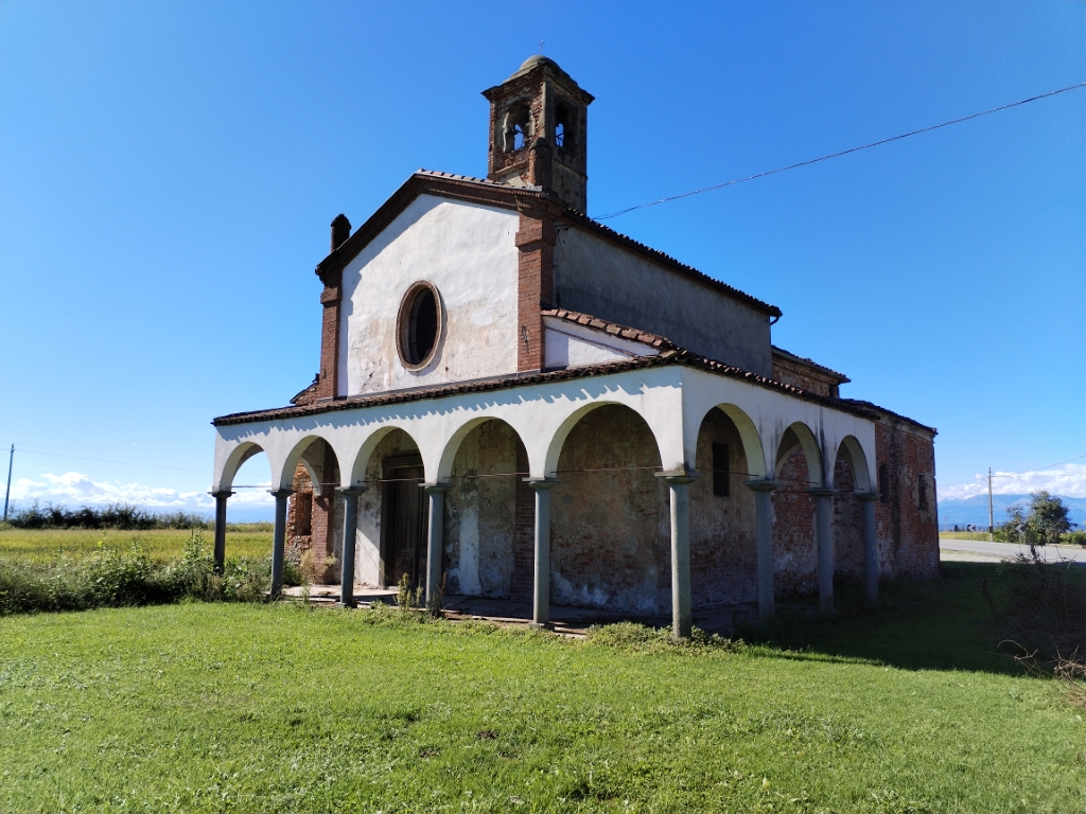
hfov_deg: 61.7
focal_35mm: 29
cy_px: 407
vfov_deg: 48.2
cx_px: 543
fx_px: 910
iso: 100
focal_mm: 4.75
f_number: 1.8
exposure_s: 1/1263
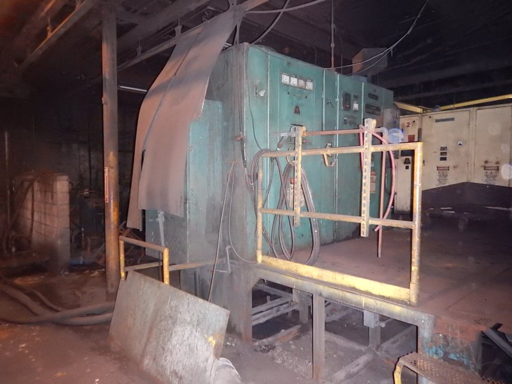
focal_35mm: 24
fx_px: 355
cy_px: 192
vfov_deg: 56.8
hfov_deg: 71.6
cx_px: 256
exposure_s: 1/30
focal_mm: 4.3
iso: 1600
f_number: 2.8
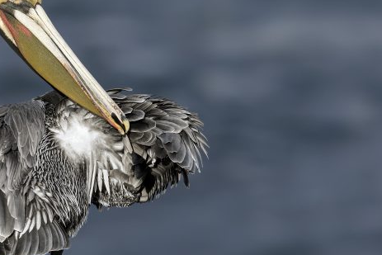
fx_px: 11951
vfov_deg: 1.2
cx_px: 164
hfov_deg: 1.8
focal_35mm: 1126
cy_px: 125
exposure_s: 1/2500
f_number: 8
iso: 1000
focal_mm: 652
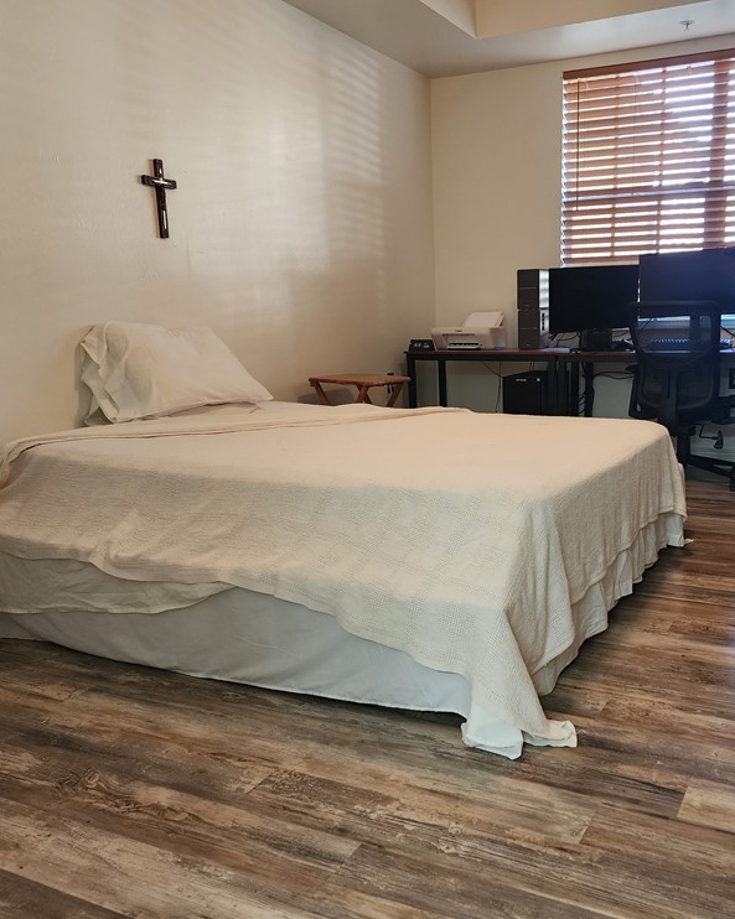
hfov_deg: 46.7
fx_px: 843
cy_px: 456
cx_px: 455
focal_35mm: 31
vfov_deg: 57.2
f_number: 1.8
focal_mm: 6.4
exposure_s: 1/120
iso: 400
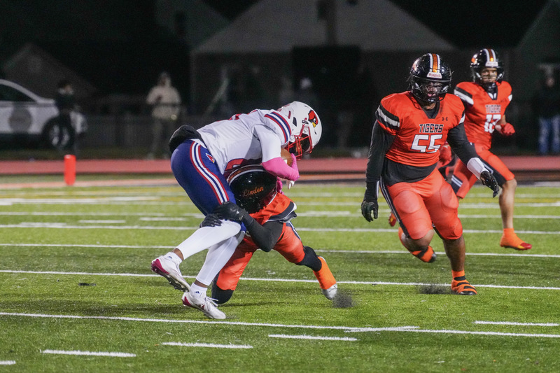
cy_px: 186
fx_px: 3219
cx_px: 280
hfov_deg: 9.9
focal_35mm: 207
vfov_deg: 6.6
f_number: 4
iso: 8000
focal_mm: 207
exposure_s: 1/800
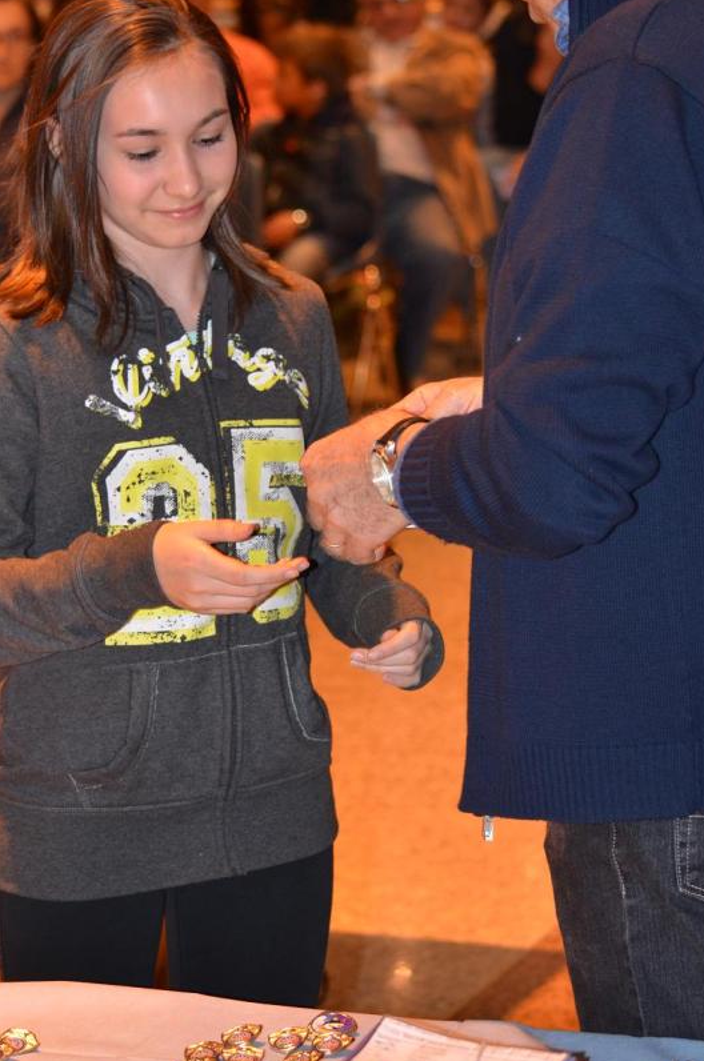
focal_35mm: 139
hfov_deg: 9.8
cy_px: 440
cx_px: 345
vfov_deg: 14.8
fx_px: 4091
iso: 800
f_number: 4.5
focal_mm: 72
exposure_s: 1/60
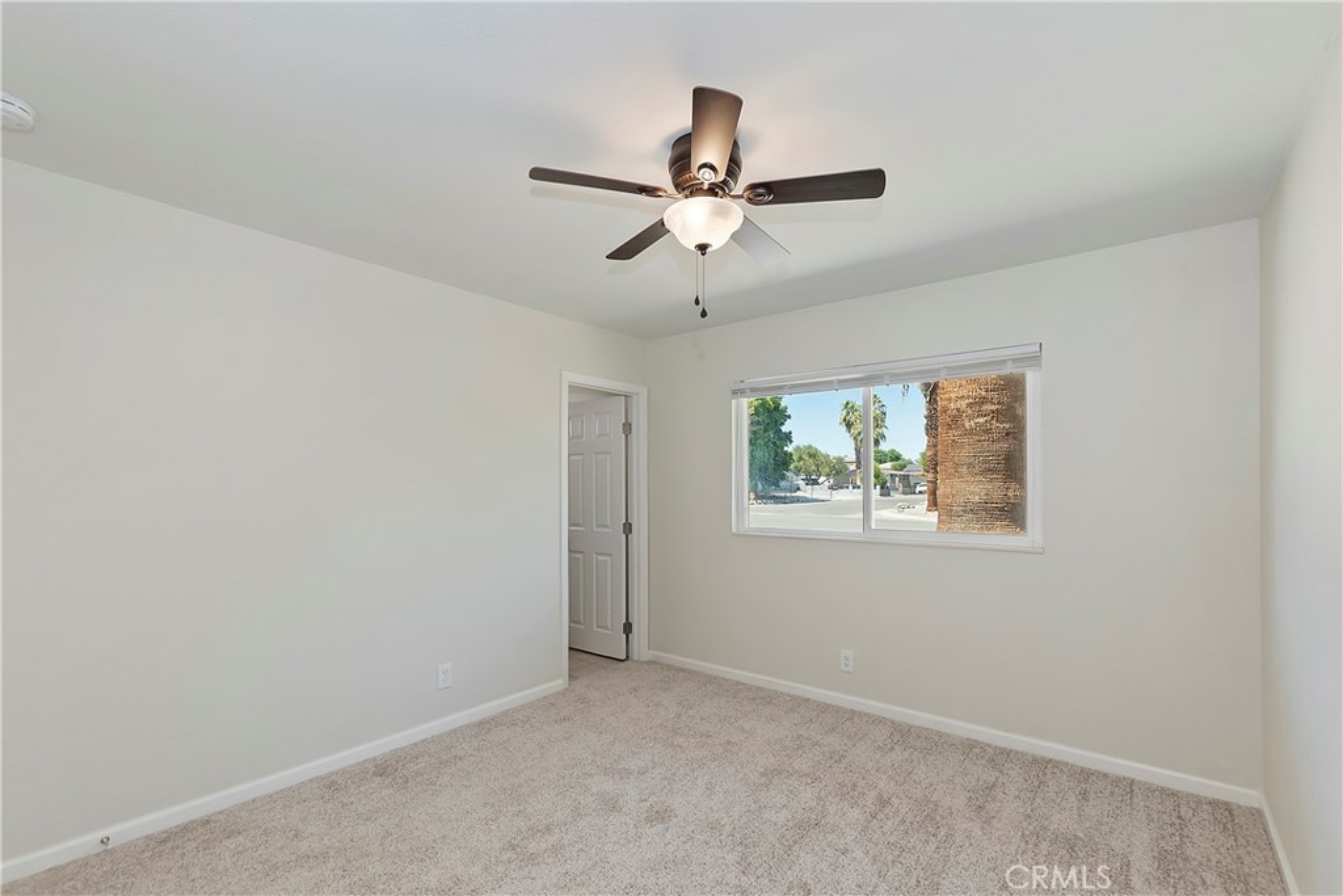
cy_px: 448
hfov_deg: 100.4
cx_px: 672
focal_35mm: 15
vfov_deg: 77.3
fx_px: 560
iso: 220
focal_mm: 10
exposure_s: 1/30
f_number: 8
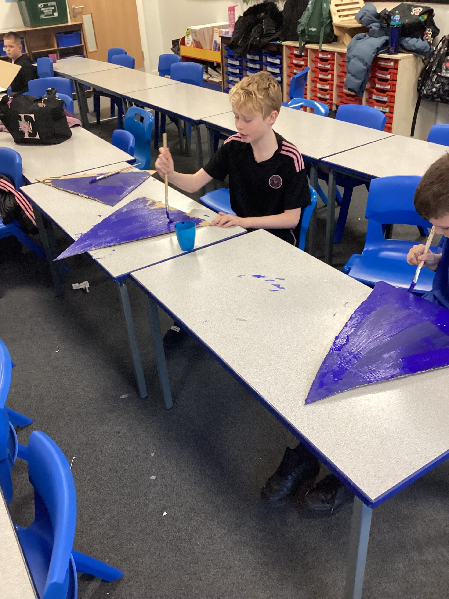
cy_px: 300
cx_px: 224
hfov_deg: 45.4
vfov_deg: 58.4
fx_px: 536
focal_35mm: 31
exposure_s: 1/60
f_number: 2.4
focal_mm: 3.3
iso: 200
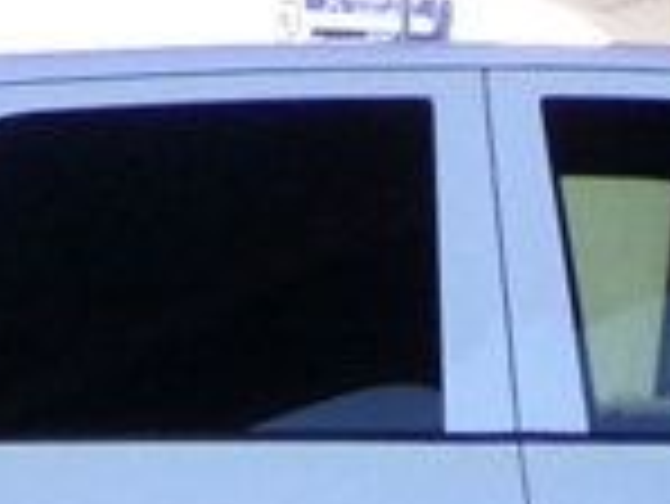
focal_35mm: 165
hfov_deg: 12.0
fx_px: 3196
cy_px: 1256
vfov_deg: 8.2
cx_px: 378
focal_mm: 4.3
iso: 420
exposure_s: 1/60
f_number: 11.07
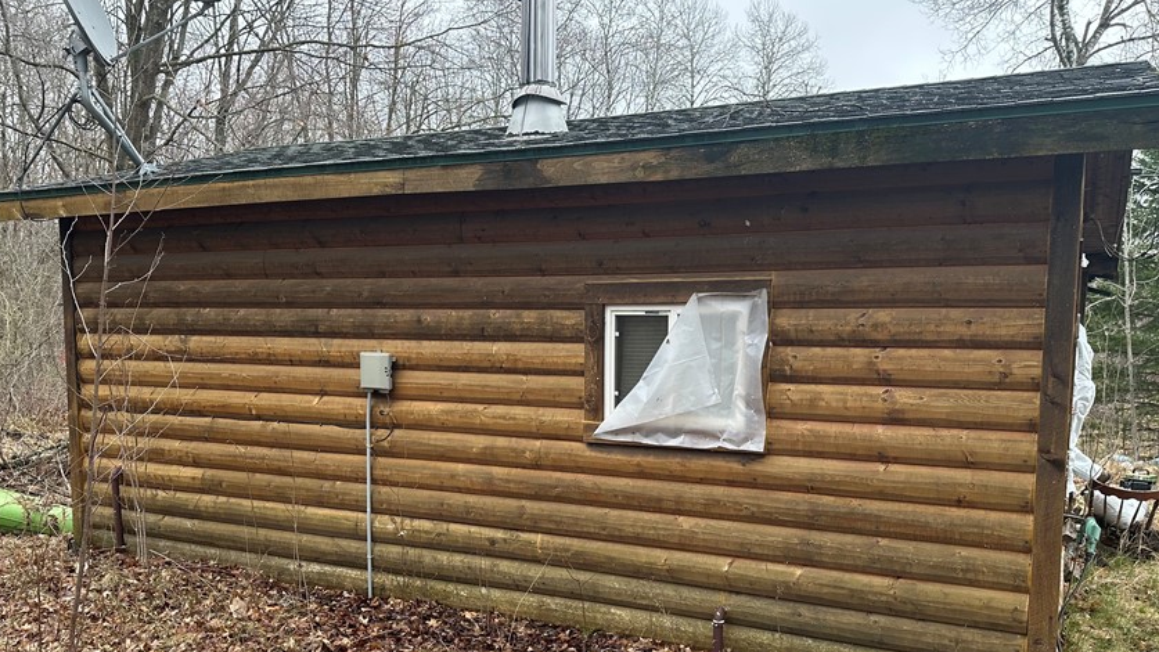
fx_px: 984
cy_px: 451
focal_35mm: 32
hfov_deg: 61.0
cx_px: 564
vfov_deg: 36.2
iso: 80
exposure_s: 1/368
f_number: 1.78
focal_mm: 6.86
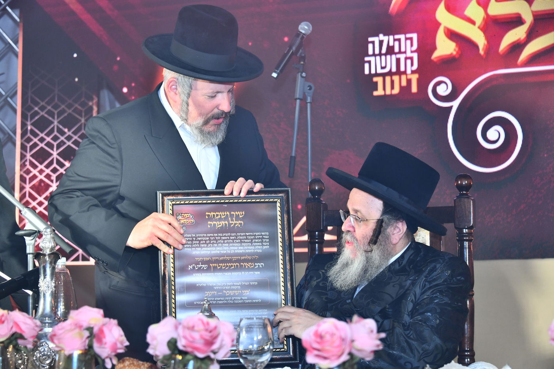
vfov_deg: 19.5
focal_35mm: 70
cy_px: 184
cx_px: 277
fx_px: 1077
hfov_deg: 28.8
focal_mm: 70
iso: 1000
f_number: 5
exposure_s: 1/160
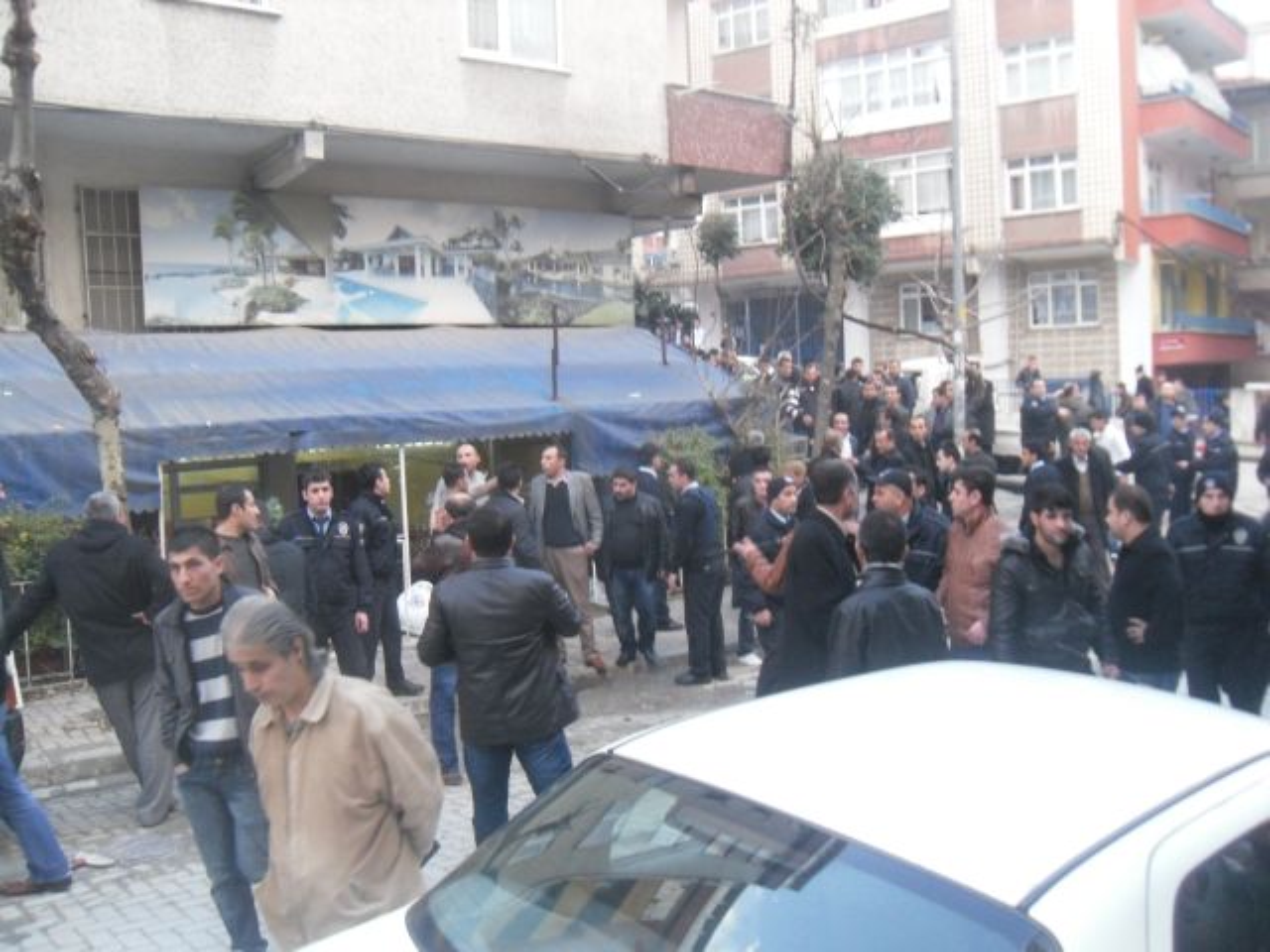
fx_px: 1247
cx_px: 635
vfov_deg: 41.8
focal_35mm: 34
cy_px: 476
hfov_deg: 54.0
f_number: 2.8
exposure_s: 1/45
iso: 400
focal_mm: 6
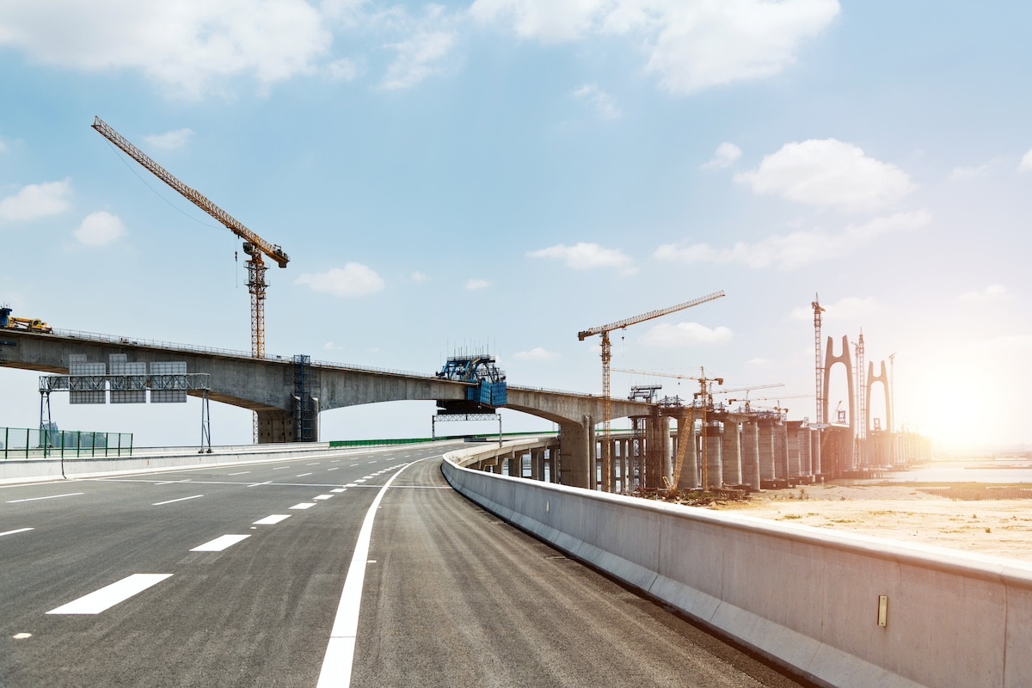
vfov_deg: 38.9
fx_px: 975
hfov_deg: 55.8
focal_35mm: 34
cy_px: 344
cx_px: 516
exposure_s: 1/1250
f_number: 5.6
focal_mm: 34
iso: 100
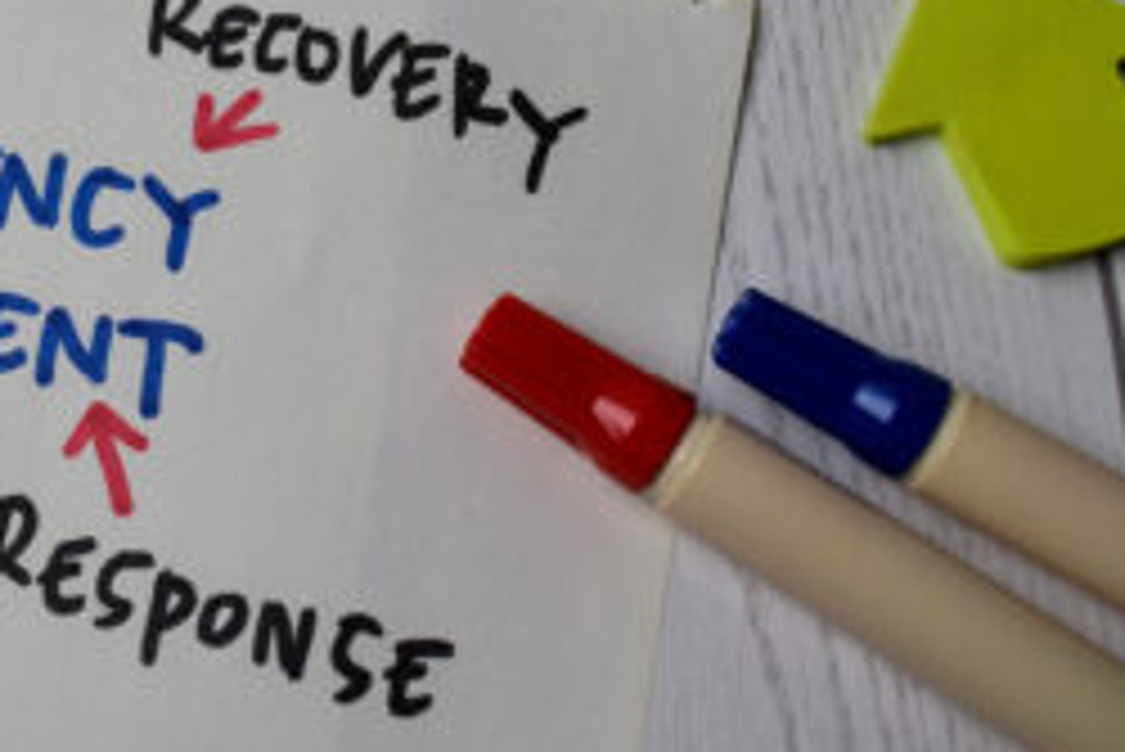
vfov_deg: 22.4
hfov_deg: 32.2
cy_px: 151
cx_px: 176
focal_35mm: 60
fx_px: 1876
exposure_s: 1/60
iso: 400
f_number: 6.3
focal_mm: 20
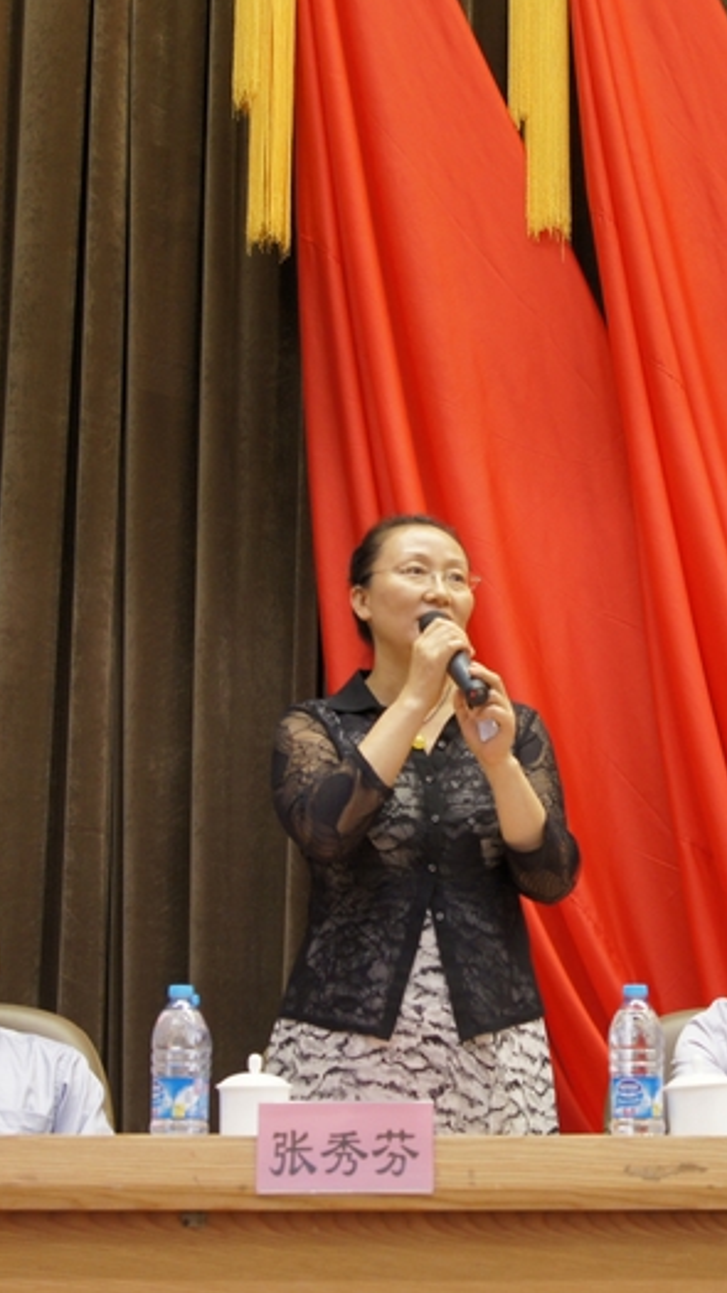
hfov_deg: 18.0
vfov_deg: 31.4
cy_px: 644
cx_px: 392
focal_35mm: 67
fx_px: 2298
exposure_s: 1/20
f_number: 4.5
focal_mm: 28
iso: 800
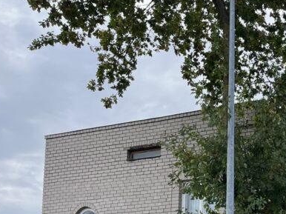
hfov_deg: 24.7
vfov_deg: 19.9
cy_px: 263
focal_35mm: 69
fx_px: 570
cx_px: 368
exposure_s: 1/1497
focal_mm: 5.1
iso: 50
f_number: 1.6
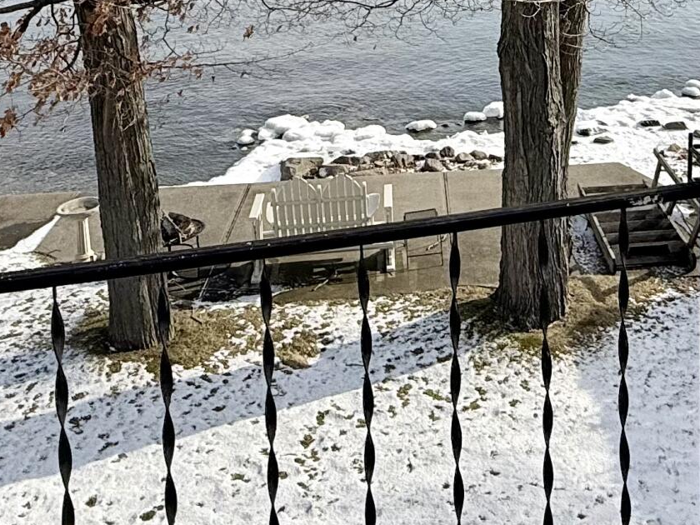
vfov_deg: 26.1
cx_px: 539
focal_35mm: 50
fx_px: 1011
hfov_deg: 37.1
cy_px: -95
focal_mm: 2.22
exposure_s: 1/2506
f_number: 2.2
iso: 50
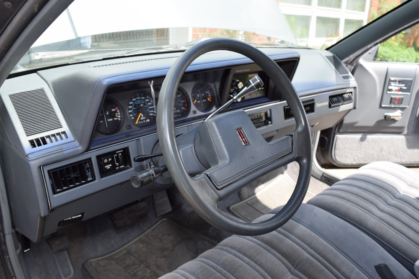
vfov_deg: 43.6
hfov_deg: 61.9
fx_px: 349
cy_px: 140
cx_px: 210
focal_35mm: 30
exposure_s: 1/100
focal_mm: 20
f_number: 5.6
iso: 100
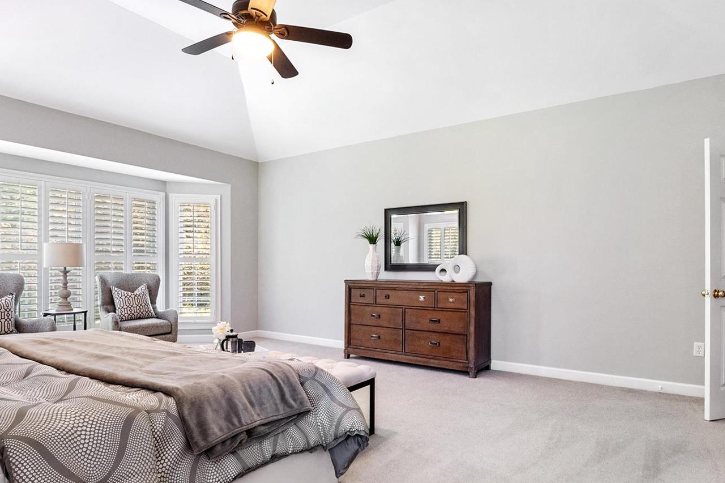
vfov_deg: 61.6
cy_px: 276
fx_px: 403
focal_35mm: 20
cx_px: 398
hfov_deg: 83.7
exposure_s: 1/2
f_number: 8
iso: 400
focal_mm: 8
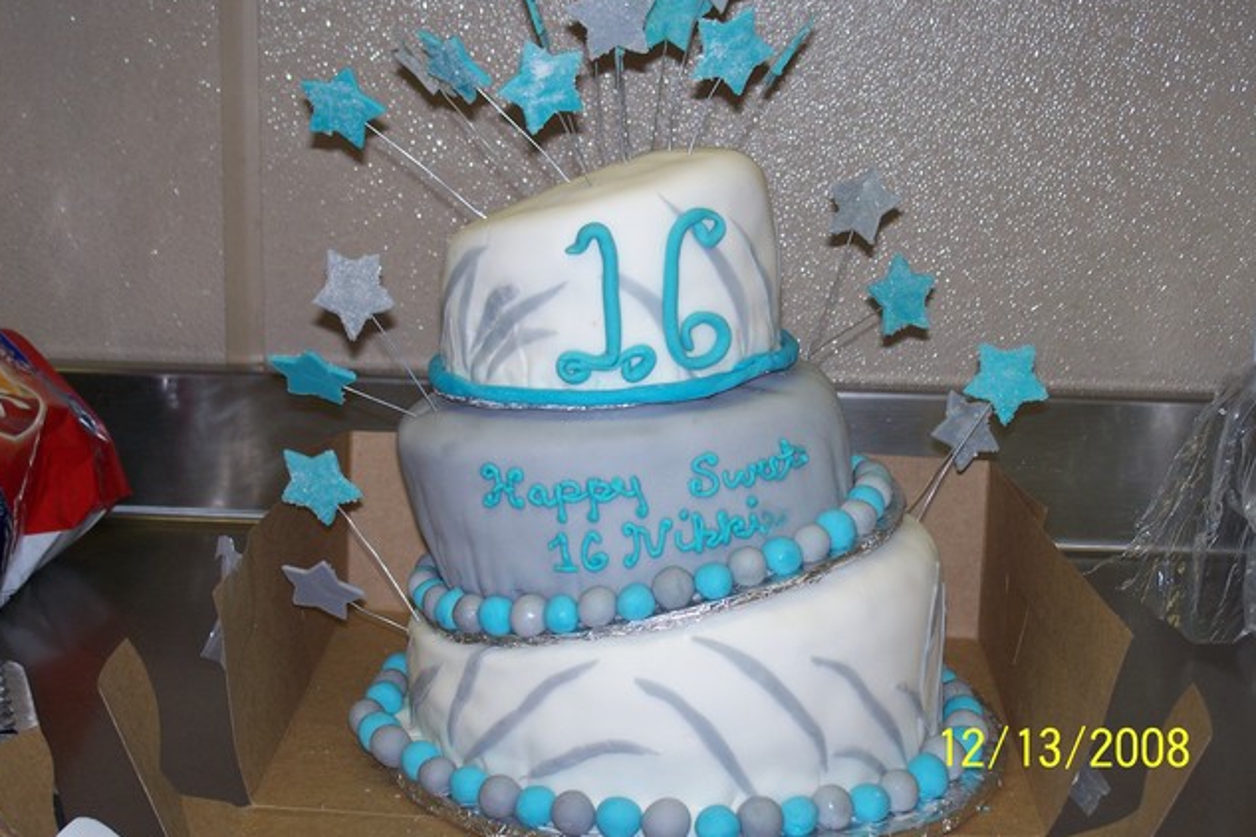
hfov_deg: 32.4
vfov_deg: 21.9
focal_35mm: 62
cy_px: 393
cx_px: 623
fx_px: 2163
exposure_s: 1/100
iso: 125
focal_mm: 12.6
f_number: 3.2
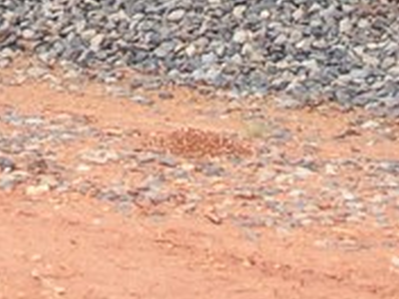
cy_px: -617
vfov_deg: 3.8
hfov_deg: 5.2
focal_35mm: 378
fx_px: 4357
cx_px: -349
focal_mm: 36
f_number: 8
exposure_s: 1/125
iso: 200
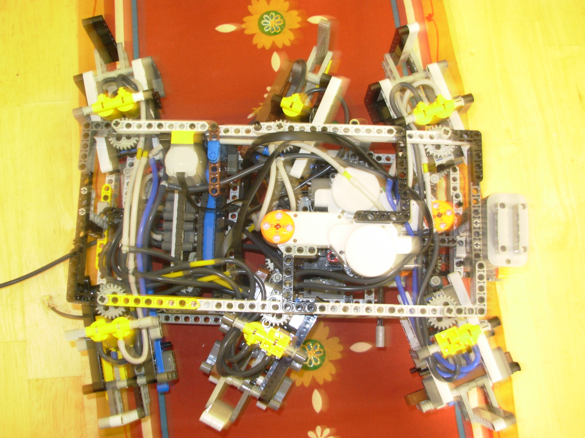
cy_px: 219
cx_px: 292
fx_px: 642
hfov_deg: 49.0
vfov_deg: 37.7
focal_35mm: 38
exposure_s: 1/5.8
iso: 50
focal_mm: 6.3
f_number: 2.9
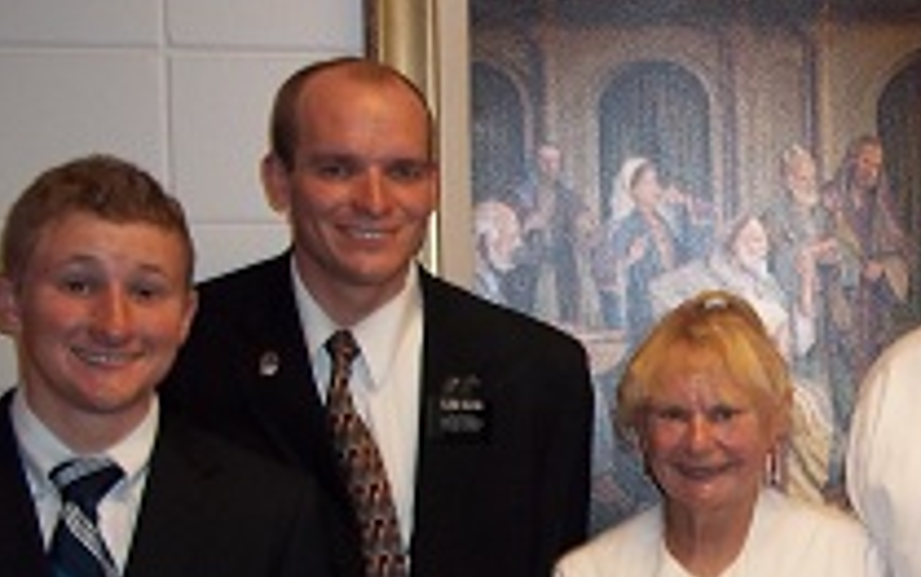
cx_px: 828
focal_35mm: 73
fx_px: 1834
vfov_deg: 17.8
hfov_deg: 27.2
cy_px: 440
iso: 80
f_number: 3.1
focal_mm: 6.5
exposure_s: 1/30
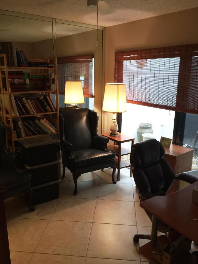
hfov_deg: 48.2
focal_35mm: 29
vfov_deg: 61.7
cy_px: 132
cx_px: 99
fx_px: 221
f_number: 2.2
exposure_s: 1/15
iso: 32
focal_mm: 4.15
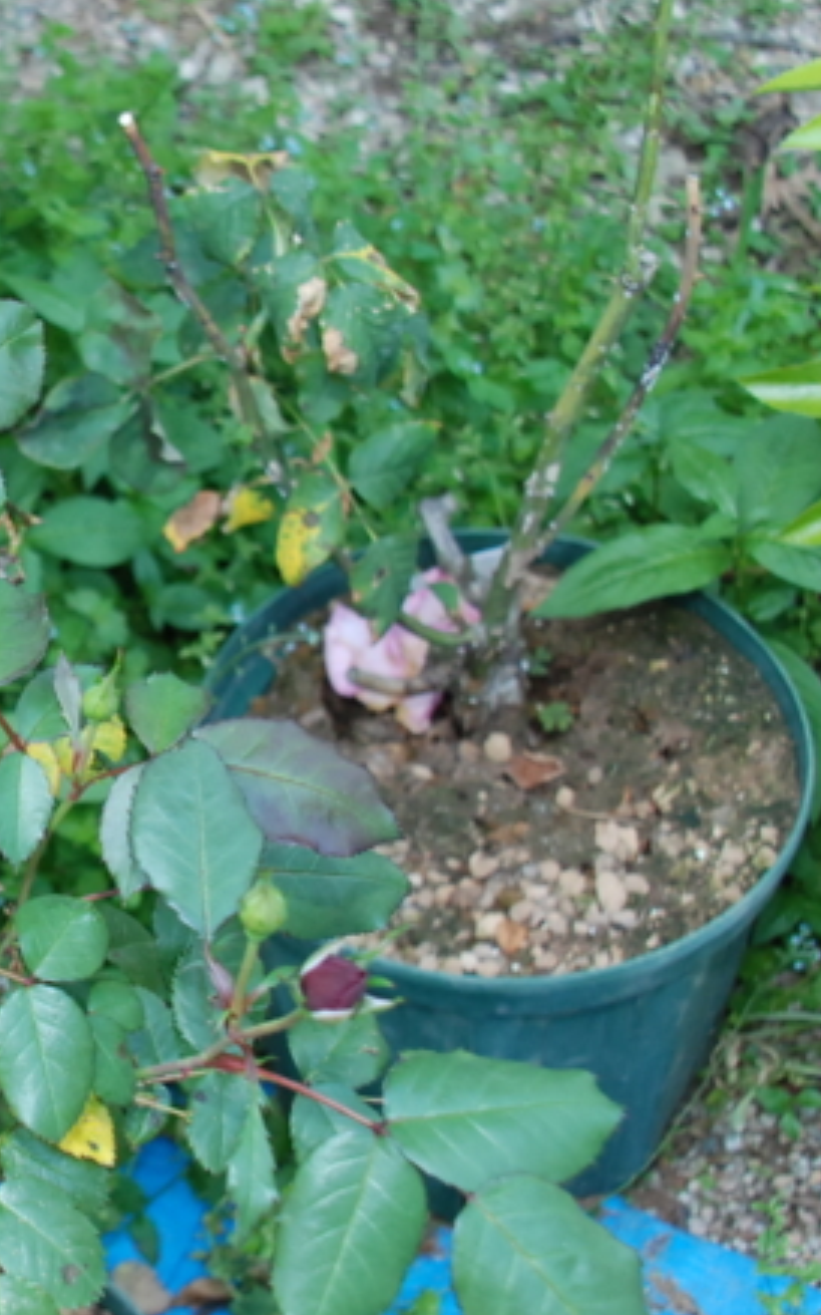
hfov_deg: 14.9
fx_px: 3008
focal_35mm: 84
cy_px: 713
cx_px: -247
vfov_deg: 24.6
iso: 800
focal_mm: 30
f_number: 7.1
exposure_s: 1/100
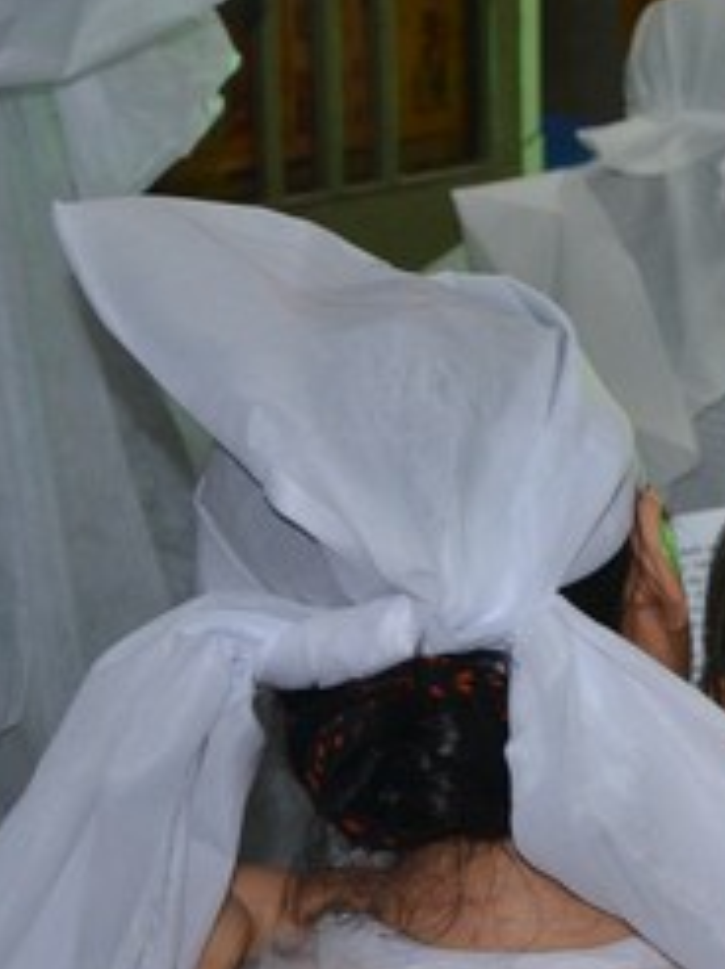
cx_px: 1182
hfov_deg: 10.6
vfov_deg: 14.8
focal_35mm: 133
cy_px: 435
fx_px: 3728
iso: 640
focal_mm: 35
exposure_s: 1/100
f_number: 4.5
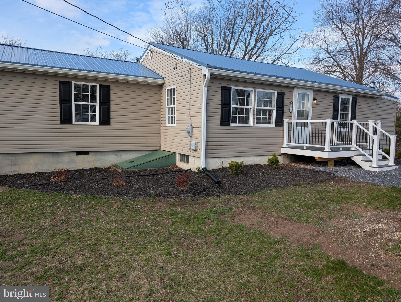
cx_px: 200
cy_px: 151
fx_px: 278
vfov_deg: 56.9
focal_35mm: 24
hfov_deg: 71.5
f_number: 1.68
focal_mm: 6.9
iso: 22
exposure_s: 1/635
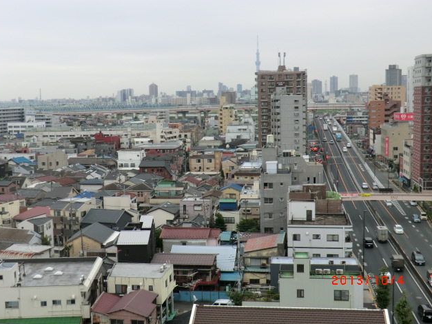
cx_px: 212
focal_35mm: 48
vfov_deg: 30.3
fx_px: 599
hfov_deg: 39.7
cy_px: 165
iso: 100
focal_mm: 8.4
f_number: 4
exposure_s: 1/60
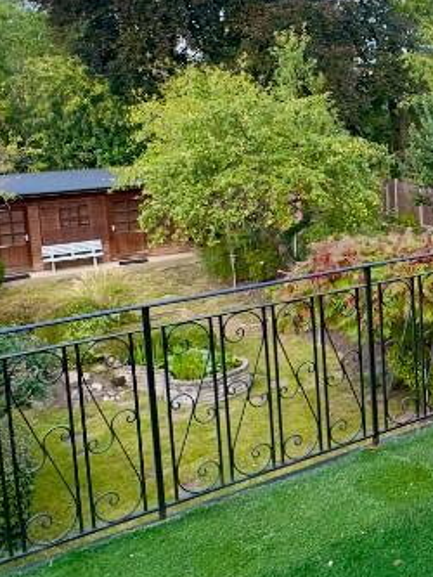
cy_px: 178
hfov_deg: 29.6
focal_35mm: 43
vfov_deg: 43.0
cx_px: 497
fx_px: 717
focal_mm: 2.22
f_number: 2.2
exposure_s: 1/293
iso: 40
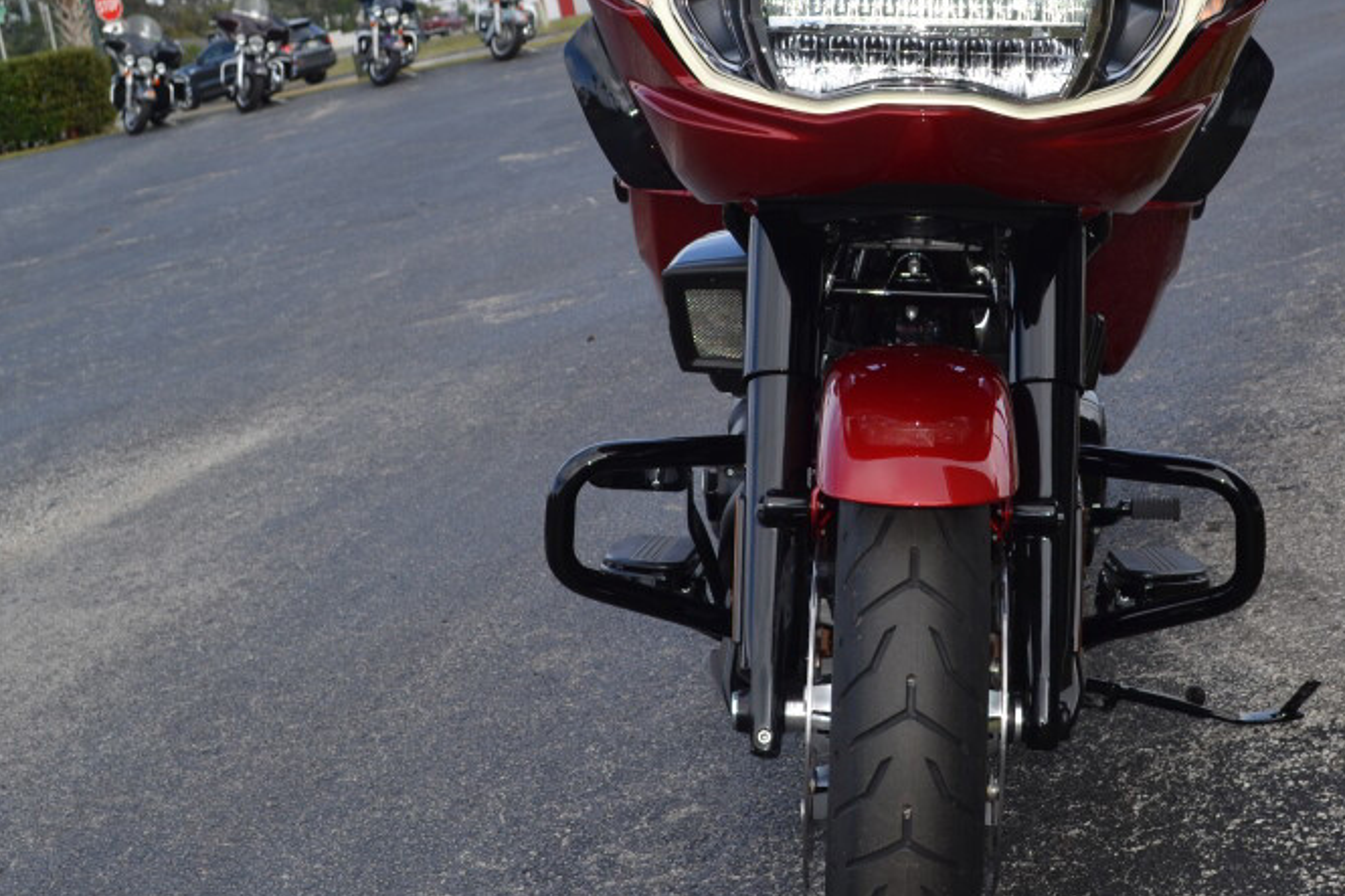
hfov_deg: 30.6
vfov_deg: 20.9
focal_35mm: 65
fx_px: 2428
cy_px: 318
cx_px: 936
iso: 100
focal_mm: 24
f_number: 6.3
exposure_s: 1/200
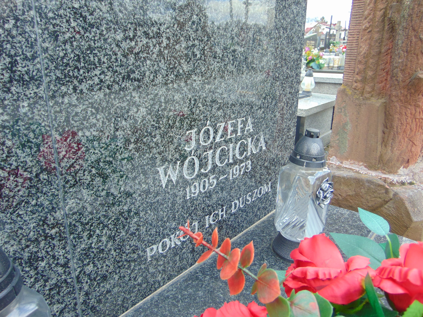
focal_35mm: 25
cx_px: 212
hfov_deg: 69.4
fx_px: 305
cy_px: 158
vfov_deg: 54.9
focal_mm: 4.5
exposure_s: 1/100
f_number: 3
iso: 80
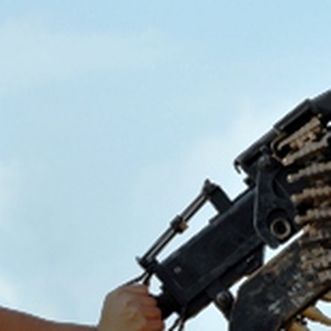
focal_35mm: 532
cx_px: 284
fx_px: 5755
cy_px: 42
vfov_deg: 3.3
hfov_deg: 3.3
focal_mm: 92
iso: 200
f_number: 6.3
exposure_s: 1/800
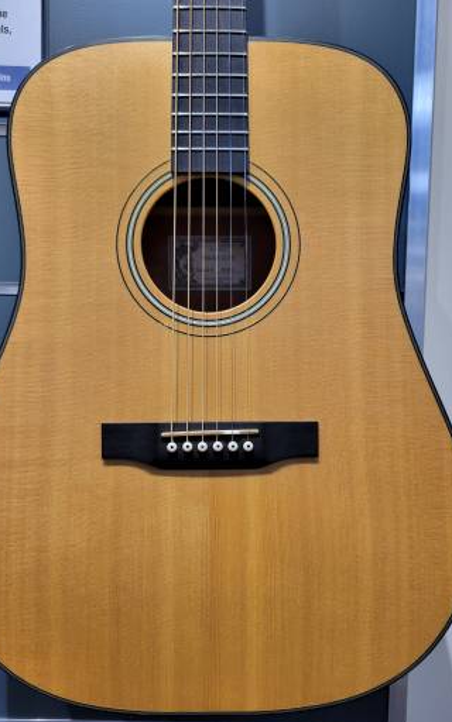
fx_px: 552
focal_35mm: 28
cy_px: 365
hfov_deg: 44.5
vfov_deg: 66.5
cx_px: 213
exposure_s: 1/120
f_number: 1.8
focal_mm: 5.4
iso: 100
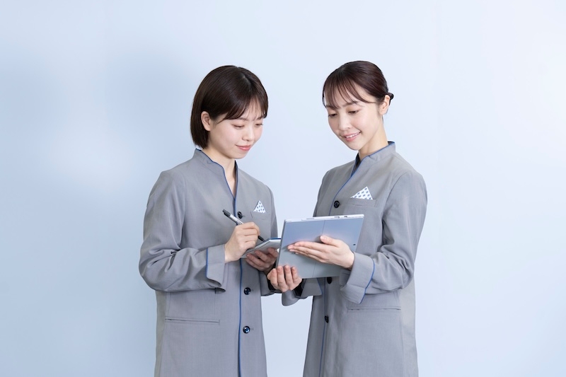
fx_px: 1367
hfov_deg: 23.4
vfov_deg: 15.7
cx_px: 283
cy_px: 188
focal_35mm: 87
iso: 640
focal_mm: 87
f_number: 5
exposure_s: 1/160
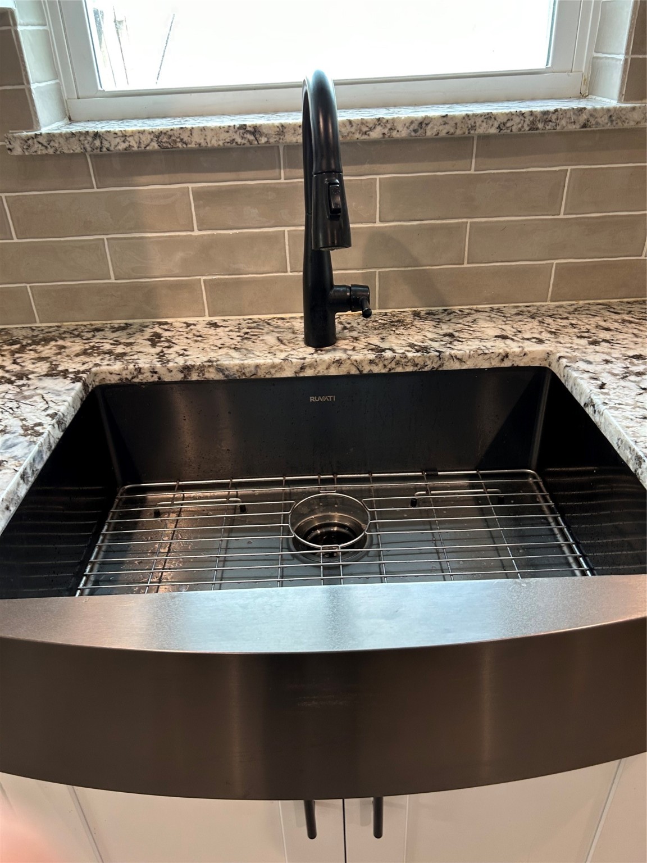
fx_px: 648
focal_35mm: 26
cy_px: 432
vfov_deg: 67.3
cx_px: 324
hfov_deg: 53.1
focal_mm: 5.7
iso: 100
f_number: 1.5
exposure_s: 1/60
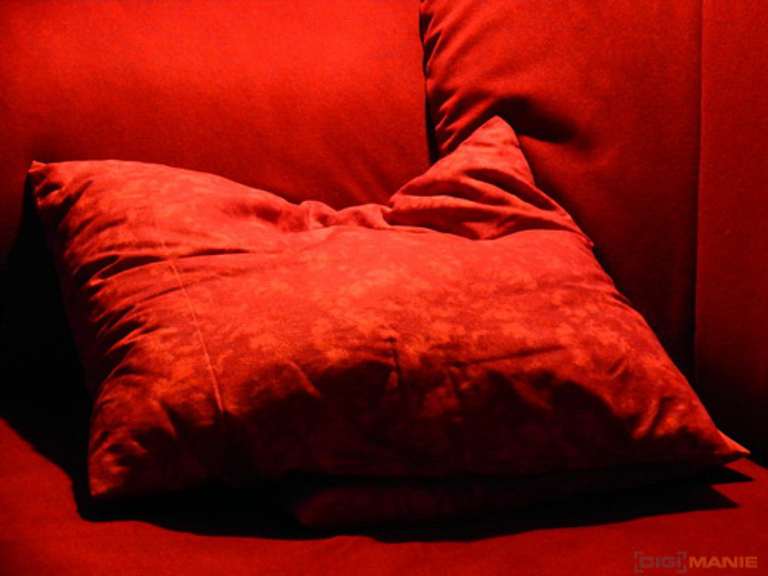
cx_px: 384
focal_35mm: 106
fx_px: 2352
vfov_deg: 14.0
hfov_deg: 18.5
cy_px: 288
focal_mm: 19.1
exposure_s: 1/30
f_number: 5
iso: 450
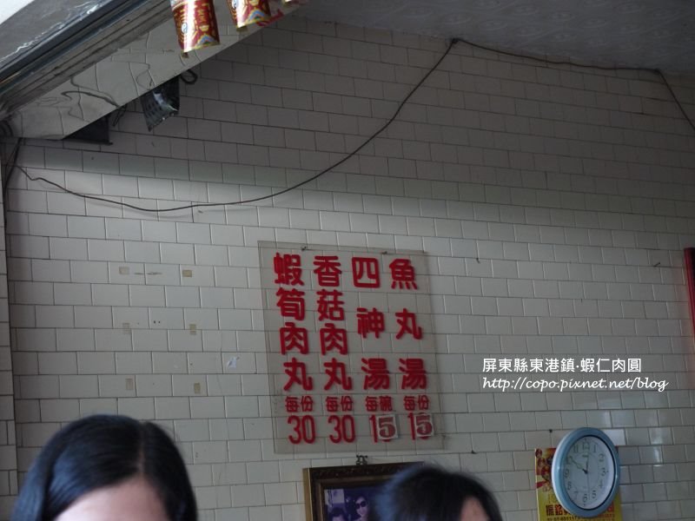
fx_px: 1687
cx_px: 348
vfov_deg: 17.6
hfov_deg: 23.3
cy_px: 260
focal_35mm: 84
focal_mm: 42
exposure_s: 1/60
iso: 800
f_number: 5.6
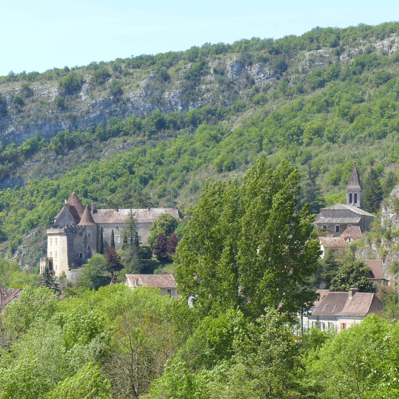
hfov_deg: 11.7
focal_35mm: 149
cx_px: 193
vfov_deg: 11.7
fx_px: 1943
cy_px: 199
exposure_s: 1/400
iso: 100
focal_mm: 22.6
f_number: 4
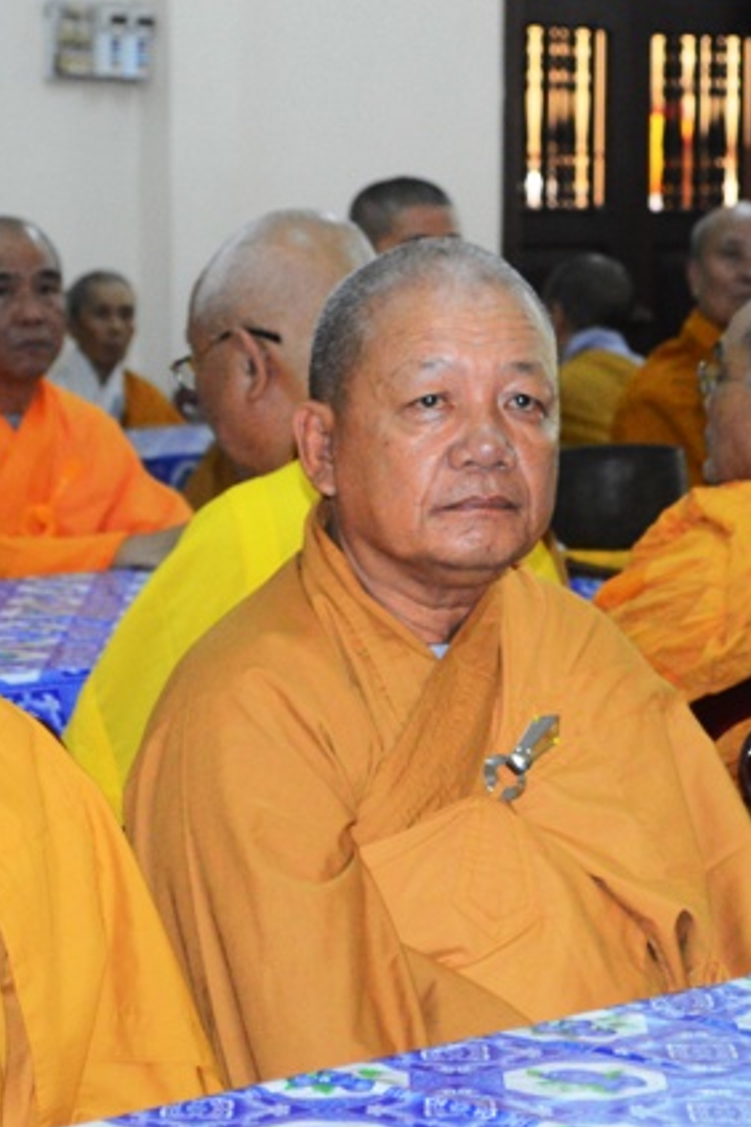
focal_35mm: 118
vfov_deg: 17.3
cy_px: 565
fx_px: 3692
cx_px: 328
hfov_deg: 11.6
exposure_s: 1/80
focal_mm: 52
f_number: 7.1
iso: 3200
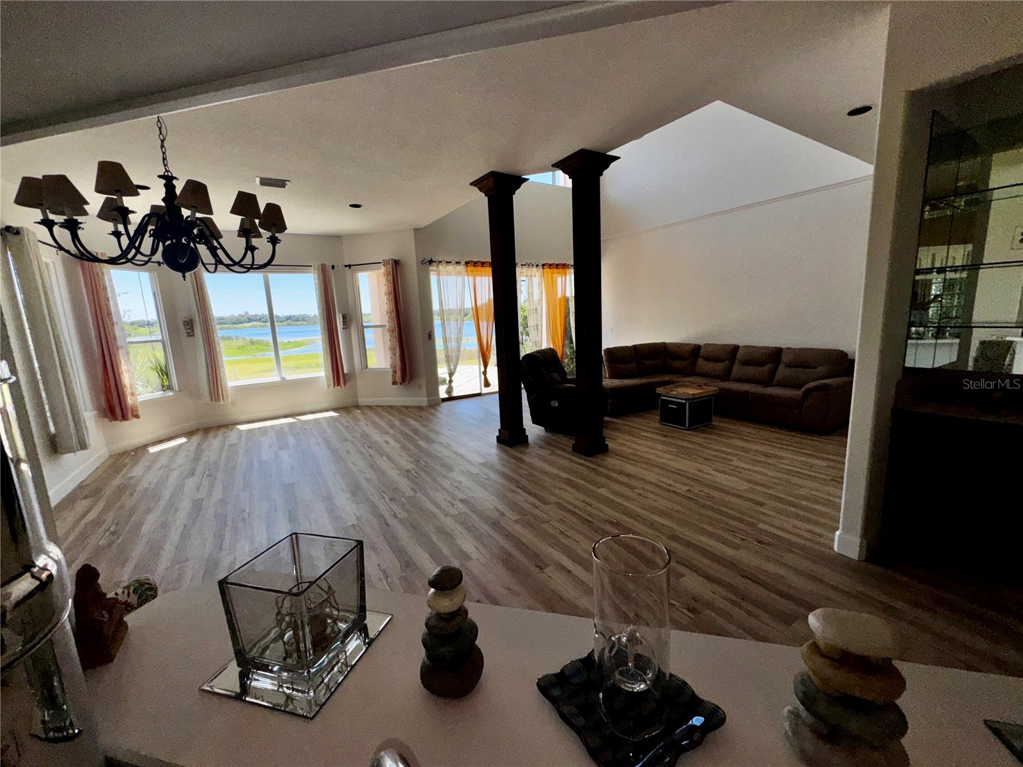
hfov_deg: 102.1
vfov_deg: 85.7
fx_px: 414
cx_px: 512
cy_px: 384
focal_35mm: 14
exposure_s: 1/1126
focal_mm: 2.22
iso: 32
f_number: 2.2
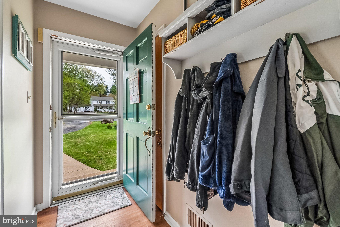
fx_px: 142
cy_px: 114
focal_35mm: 15
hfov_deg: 100.4
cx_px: 170
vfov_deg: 77.3
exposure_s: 1/60
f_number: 5.6
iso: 400
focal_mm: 10
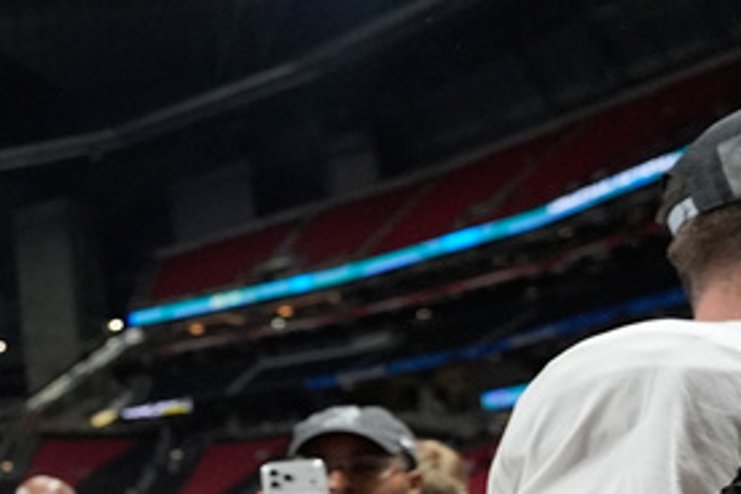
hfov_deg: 21.6
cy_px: 455
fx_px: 1070
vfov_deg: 25.1
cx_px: -628
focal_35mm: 52
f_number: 2.5
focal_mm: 14
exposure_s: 1/4000
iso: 3200
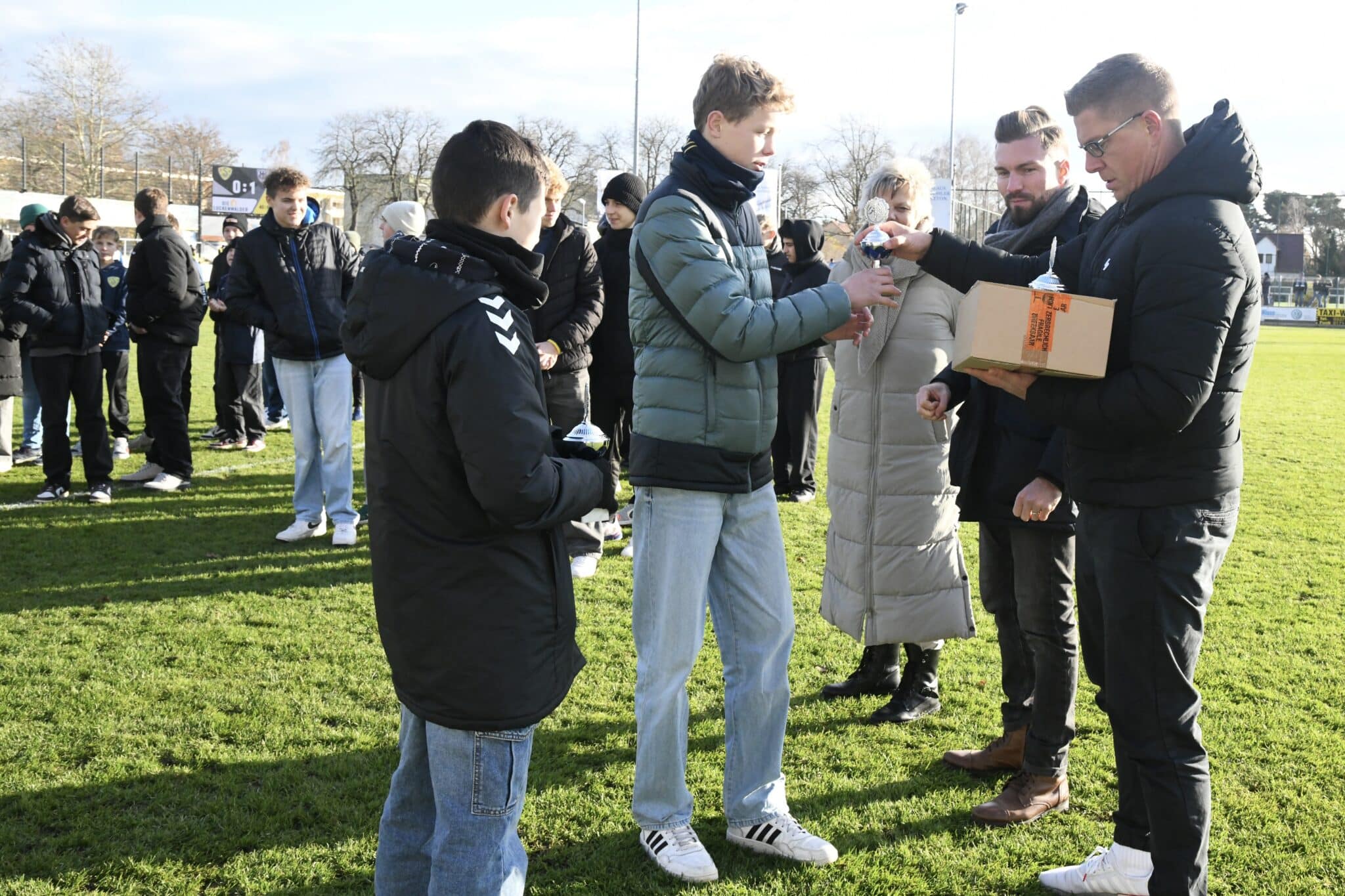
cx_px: 672
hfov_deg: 60.3
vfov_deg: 42.3
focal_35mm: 31
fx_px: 1158
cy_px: 448
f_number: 11
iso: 4000
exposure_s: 1/800
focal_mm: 31
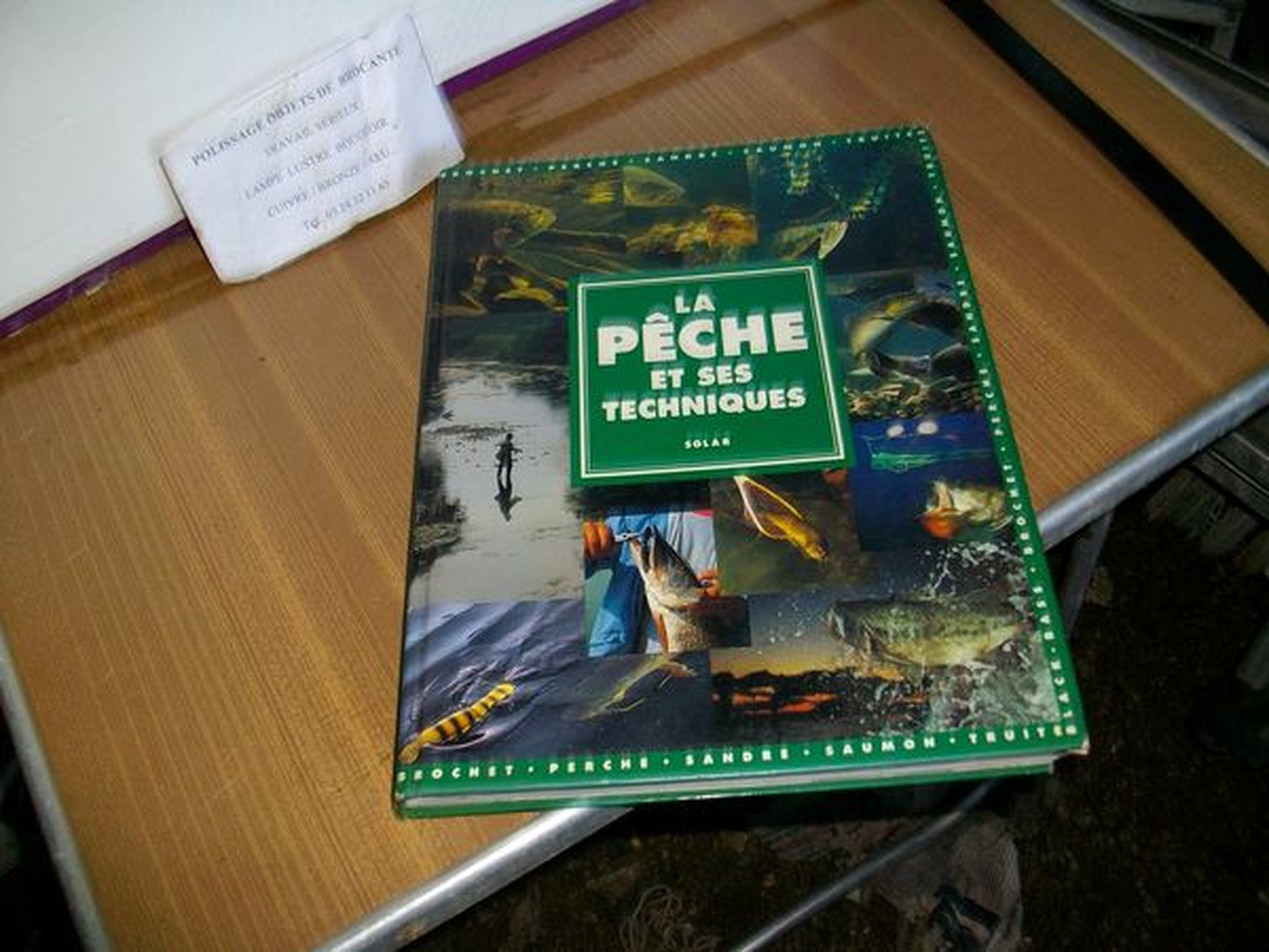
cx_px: 634
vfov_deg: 44.2
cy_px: 476
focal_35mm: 32
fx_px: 1173
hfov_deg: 56.8
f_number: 2.9
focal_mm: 5.7
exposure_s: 1/40
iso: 125
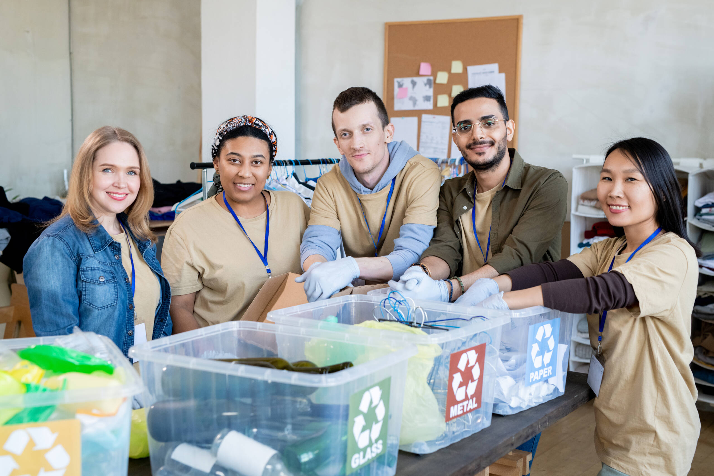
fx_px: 992
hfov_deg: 39.6
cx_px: 357
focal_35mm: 50
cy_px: 238
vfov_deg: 27.0
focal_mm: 50
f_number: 4.5
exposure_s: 1/200
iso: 800
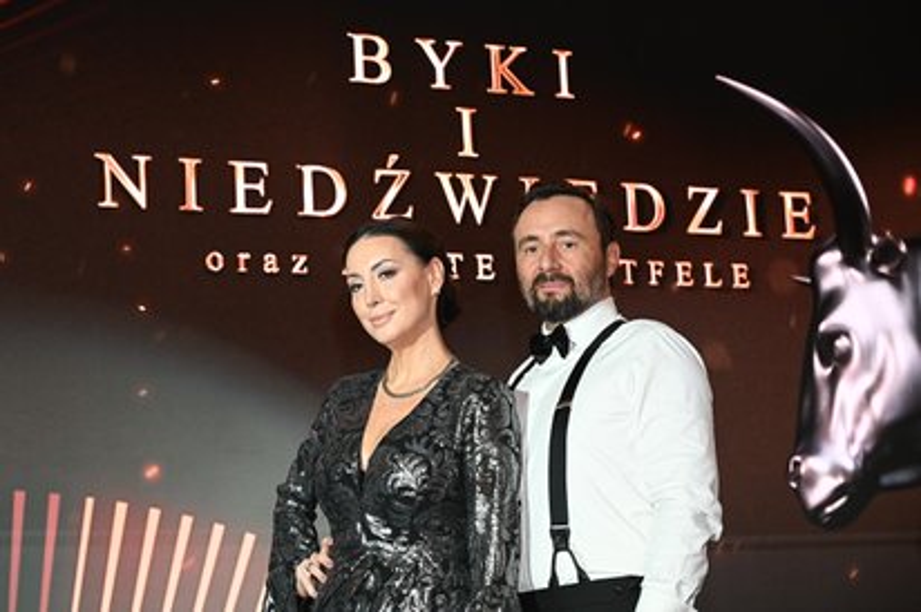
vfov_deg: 20.0
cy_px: 306
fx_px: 1738
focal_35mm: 68
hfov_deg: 29.7
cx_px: 460
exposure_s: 1/60
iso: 1600
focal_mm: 68
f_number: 5.6
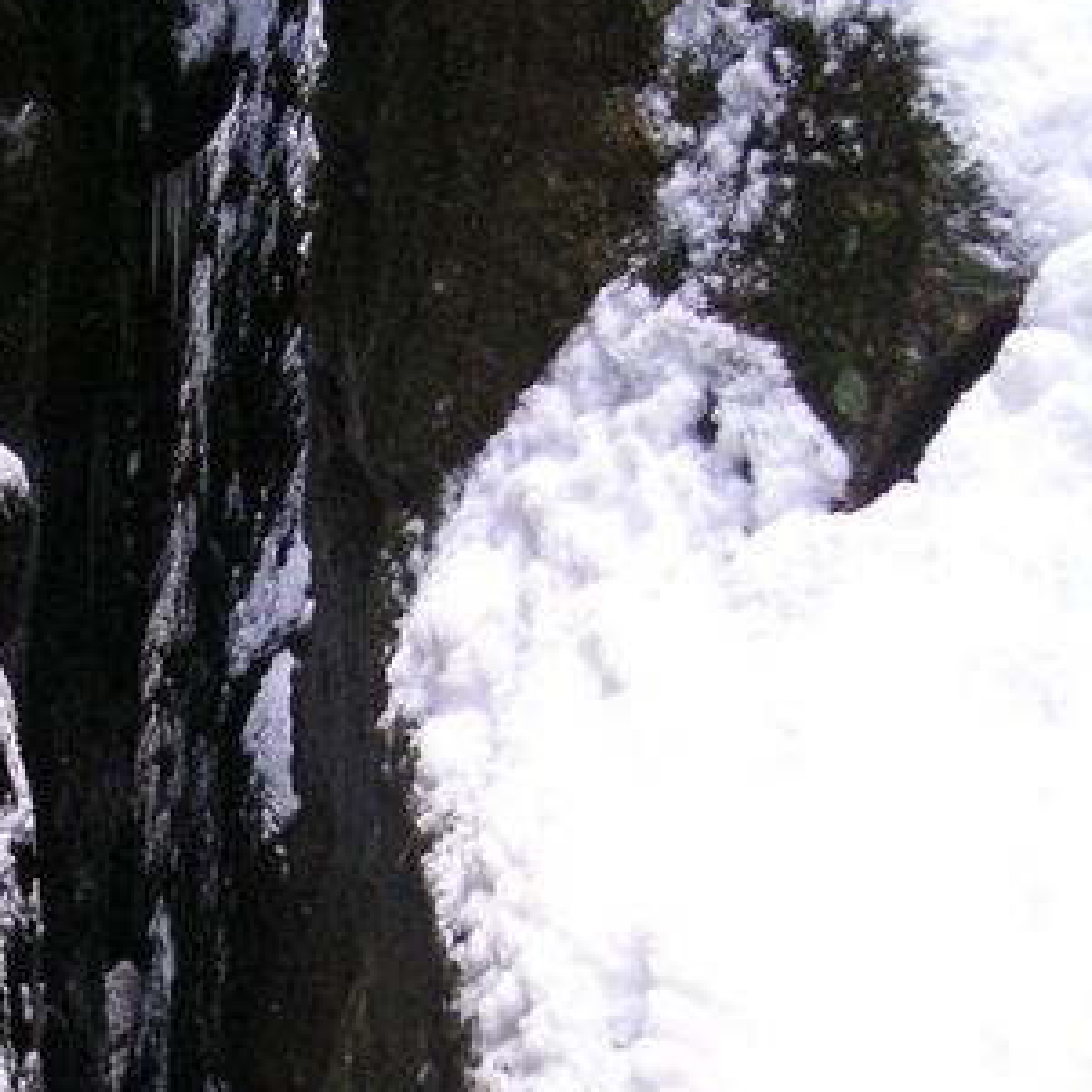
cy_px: 787
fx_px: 3105
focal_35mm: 87
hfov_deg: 19.6
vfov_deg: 19.8
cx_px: 123
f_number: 2.8
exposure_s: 1/45
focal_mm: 6.1
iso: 125
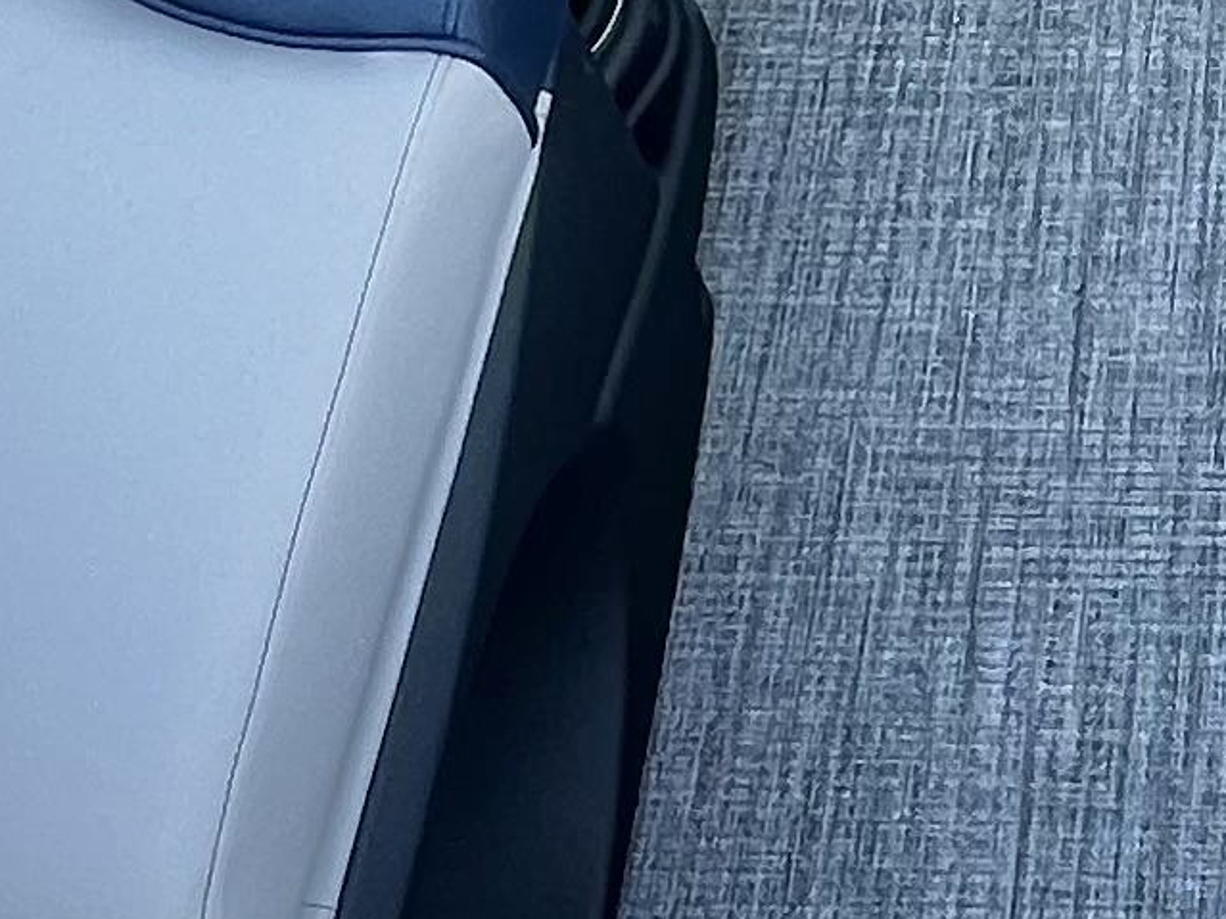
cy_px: -576
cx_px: 1591
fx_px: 2904
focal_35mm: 82
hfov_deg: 21.6
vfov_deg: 16.0
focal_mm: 1.57
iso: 50
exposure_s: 1/99
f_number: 1.8
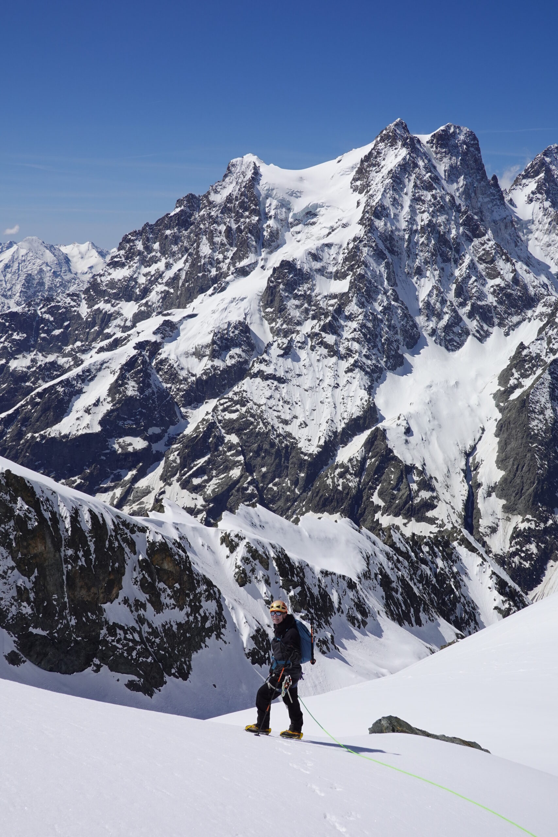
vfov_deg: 45.4
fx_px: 1000
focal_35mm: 43
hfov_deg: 31.2
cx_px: 279
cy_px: 418
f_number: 6.3
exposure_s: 1/1000
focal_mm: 15.9
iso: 100
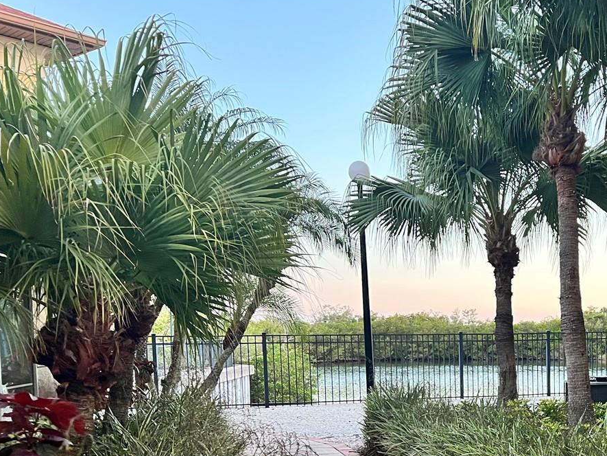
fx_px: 824
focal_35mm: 47
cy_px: 404
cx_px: 519
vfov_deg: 29.7
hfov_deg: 38.3
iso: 200
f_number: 1.5
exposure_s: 1/60
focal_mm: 5.7
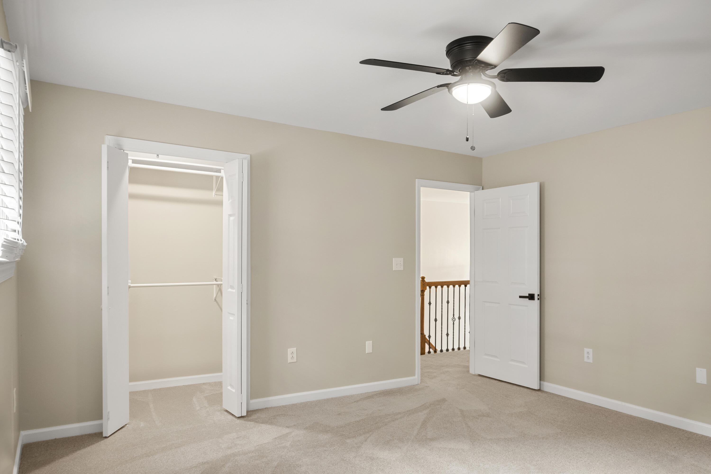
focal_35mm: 24
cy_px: 237
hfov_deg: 73.7
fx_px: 474
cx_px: 356
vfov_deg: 53.1
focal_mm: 16
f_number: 7.1
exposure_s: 1/2
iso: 400
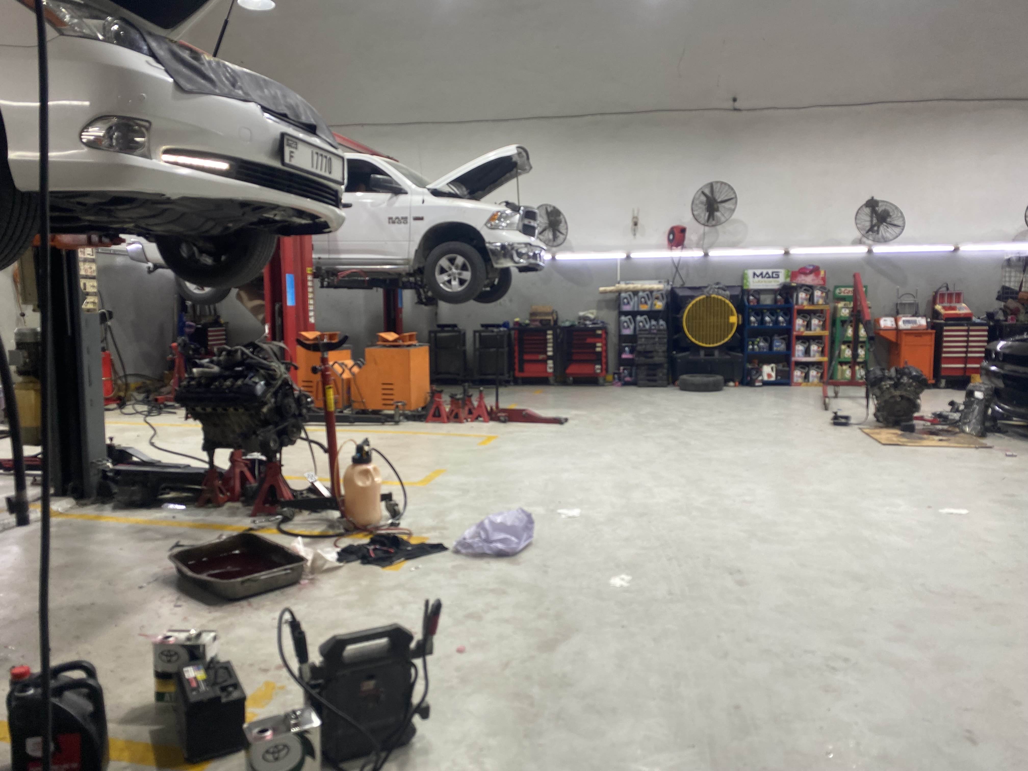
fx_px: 772
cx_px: 514
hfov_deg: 67.3
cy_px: 386
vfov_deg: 53.1
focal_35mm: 26
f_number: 1.8
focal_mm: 4.25
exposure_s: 1/100
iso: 80
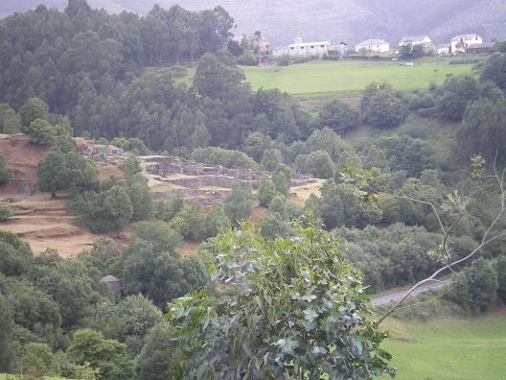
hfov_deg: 17.3
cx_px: 253
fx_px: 1666
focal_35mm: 114
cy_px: 190
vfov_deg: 13.0
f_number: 5.9
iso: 200
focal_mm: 18.9
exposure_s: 1/100
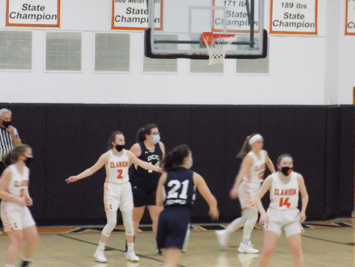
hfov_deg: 10.4
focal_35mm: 190
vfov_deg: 7.8
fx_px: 1949
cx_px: 178
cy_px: 134
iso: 1600
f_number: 5.4
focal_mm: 33.7
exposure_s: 1/40
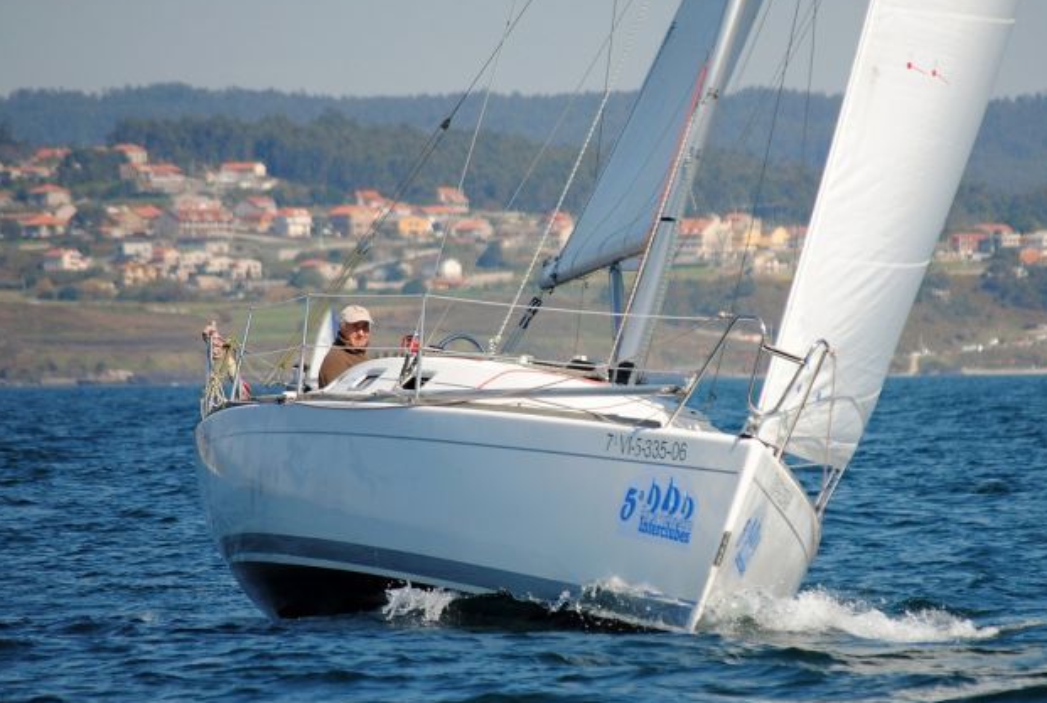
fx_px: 10143
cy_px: 350
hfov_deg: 5.9
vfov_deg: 4.0
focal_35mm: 348
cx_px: 610
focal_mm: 180
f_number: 5.6
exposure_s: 1/1000
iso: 200
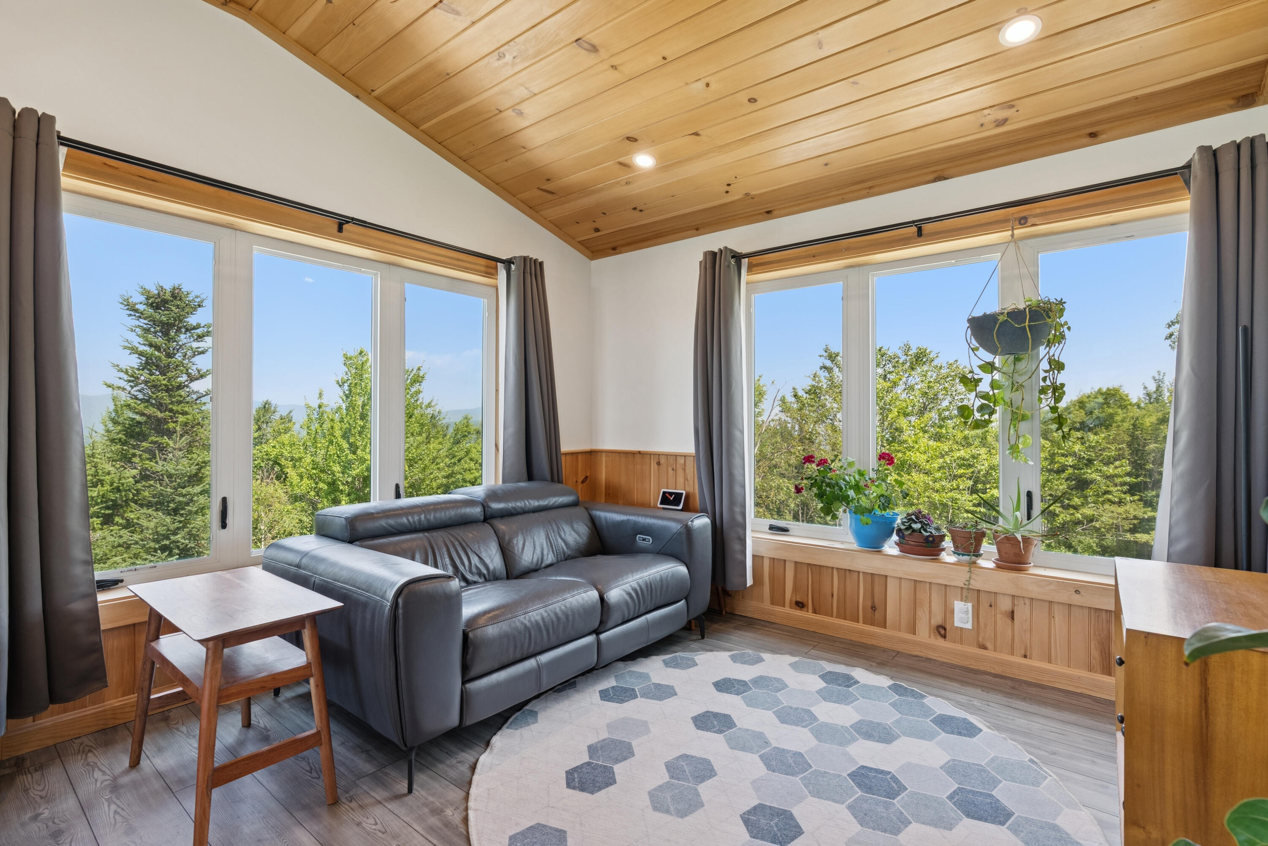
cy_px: 423
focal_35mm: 16
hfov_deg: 96.7
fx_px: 564
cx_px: 634
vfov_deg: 73.8
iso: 320
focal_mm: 16
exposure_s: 1/60
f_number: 7.1
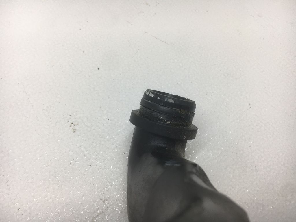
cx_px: 148
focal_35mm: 29
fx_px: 248
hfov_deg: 61.7
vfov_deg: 48.2
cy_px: 111
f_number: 2.2
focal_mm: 4.15
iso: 25
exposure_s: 1/113
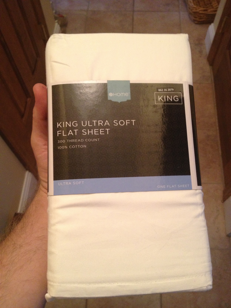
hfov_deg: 40.7
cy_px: 154
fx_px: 311
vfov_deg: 52.6
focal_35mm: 35
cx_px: 116
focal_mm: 4.28
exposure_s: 1/20
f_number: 2.4
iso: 320
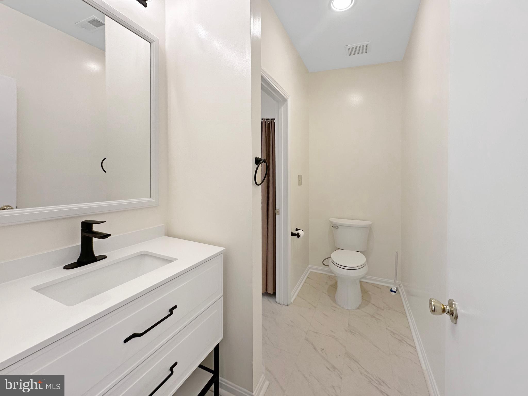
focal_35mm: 14
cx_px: 264
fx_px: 214
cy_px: 198
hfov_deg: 102.1
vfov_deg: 85.7
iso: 64
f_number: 2.2
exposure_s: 1/120
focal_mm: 2.22
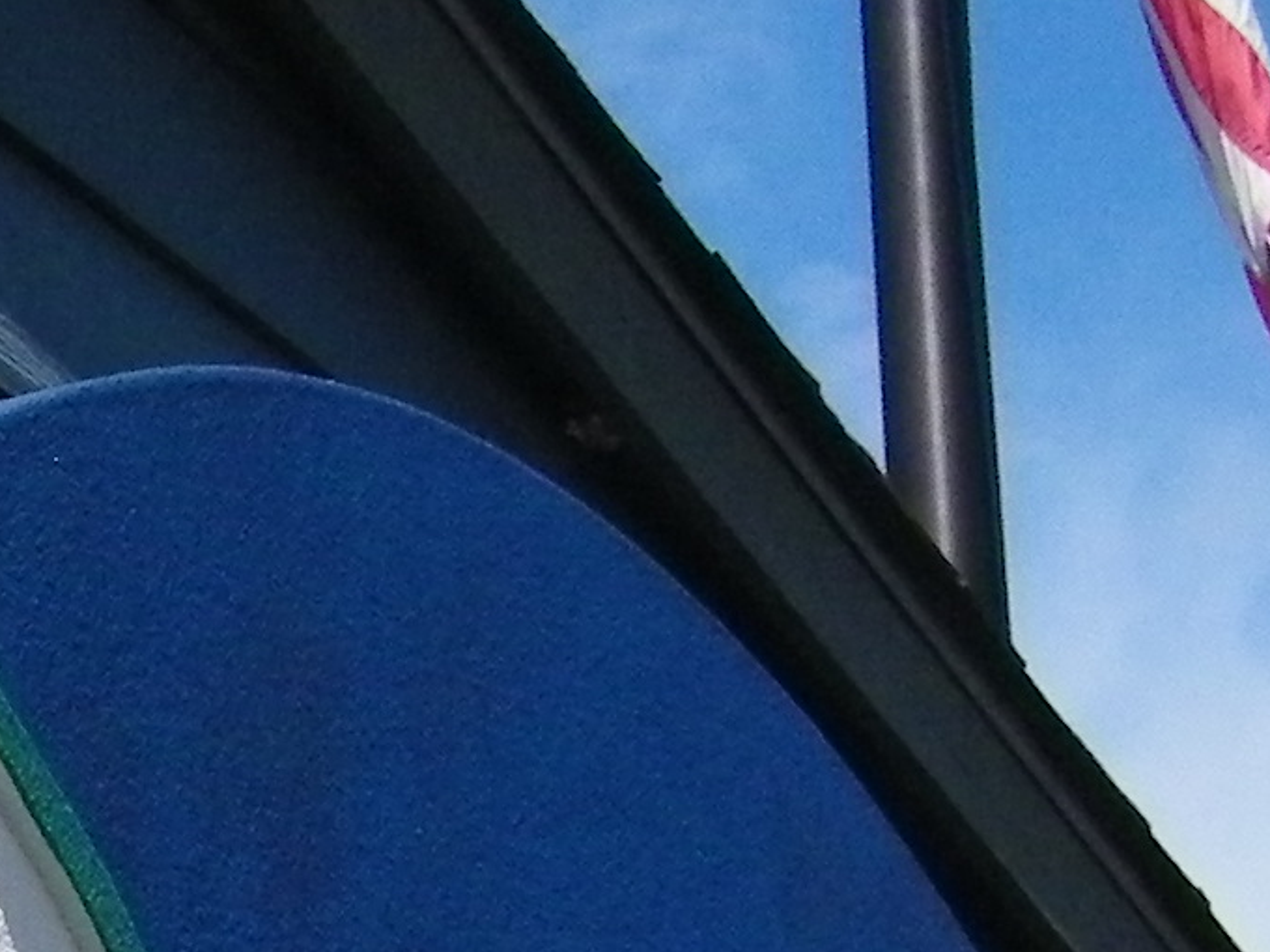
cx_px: -982
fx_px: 7484
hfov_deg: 9.3
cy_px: 1805
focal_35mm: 204
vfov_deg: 7.1
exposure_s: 1/640
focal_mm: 6.8
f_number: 7.4
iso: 160
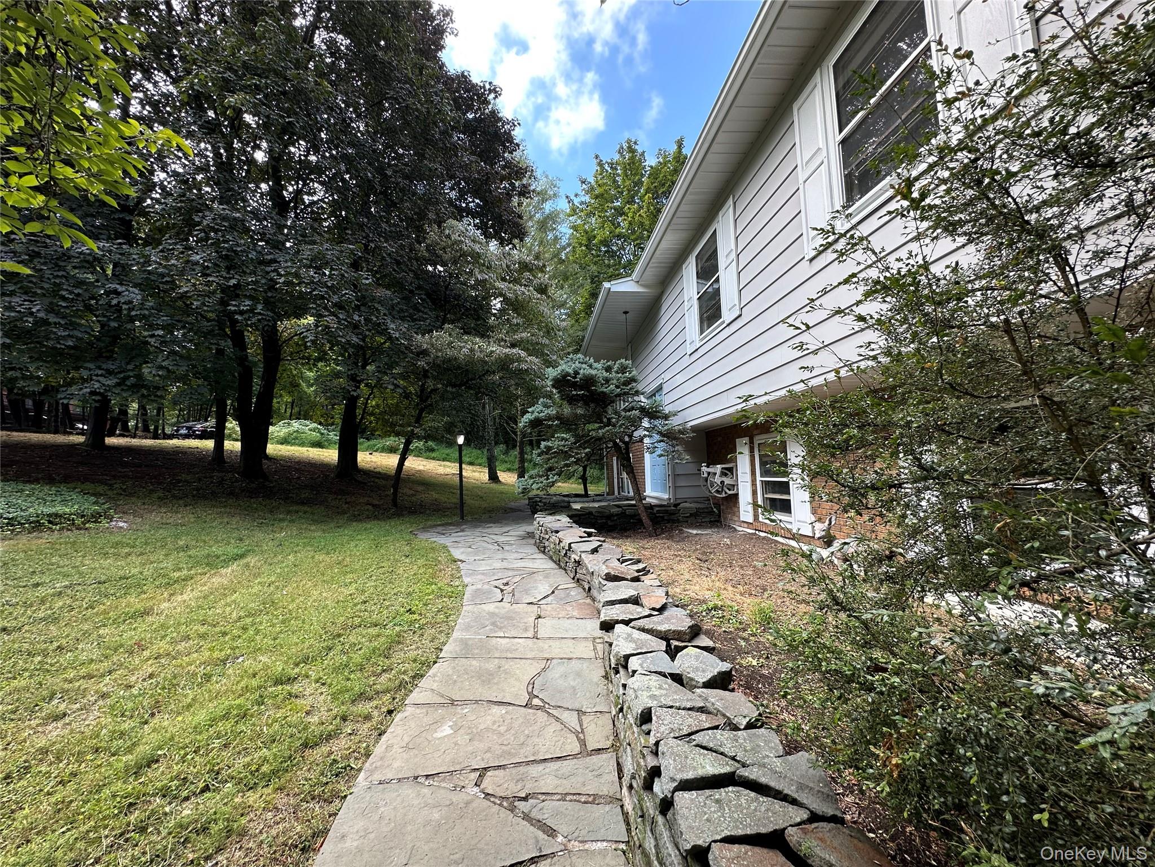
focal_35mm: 14
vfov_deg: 85.7
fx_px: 467
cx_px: 578
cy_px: 434
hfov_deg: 102.1
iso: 40
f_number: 2.2
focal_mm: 2.22
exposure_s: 1/179
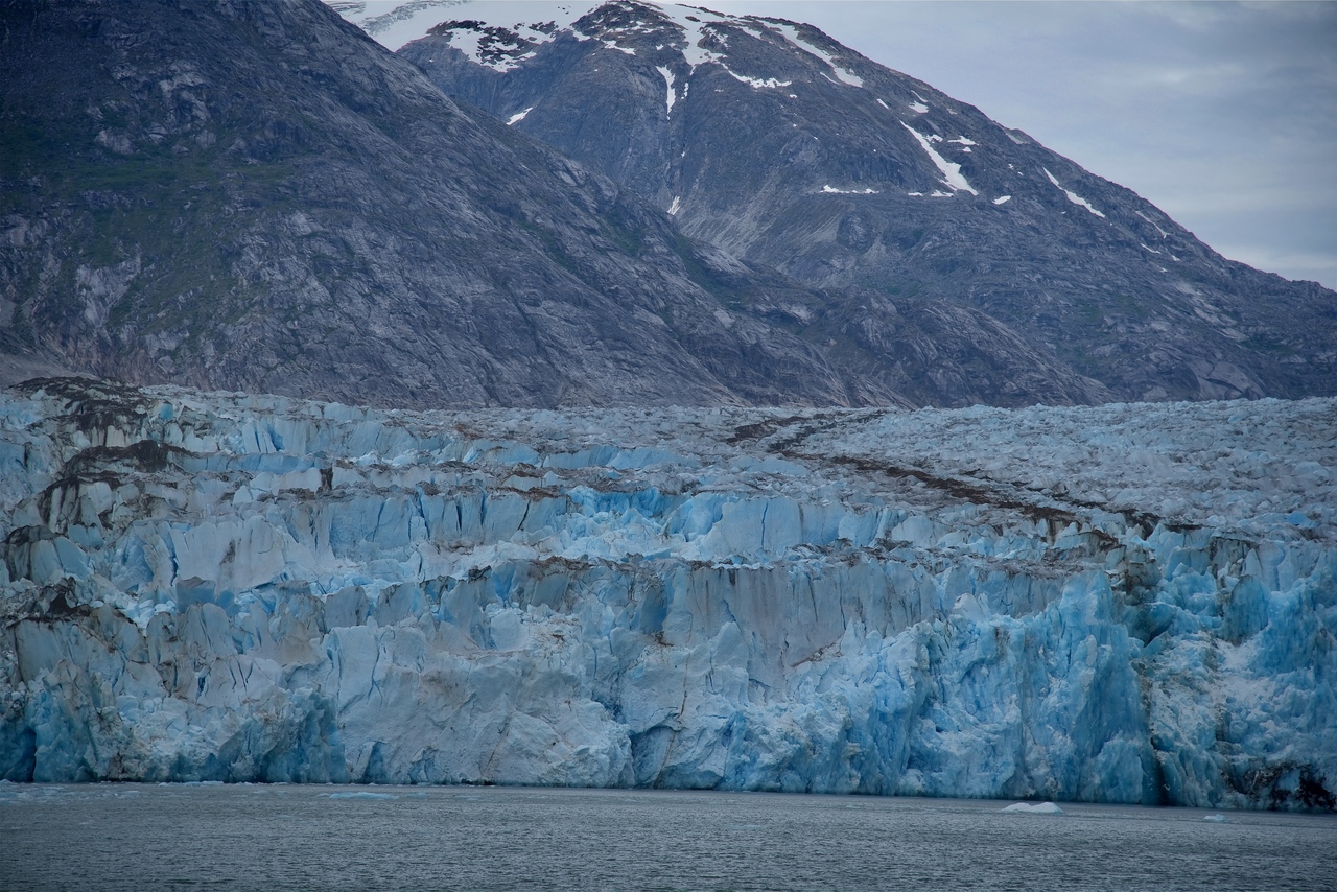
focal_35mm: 120
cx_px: 668
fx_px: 4457
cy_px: 446
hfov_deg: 17.1
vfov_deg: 11.4
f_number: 5.6
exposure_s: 1/250
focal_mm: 120
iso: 100
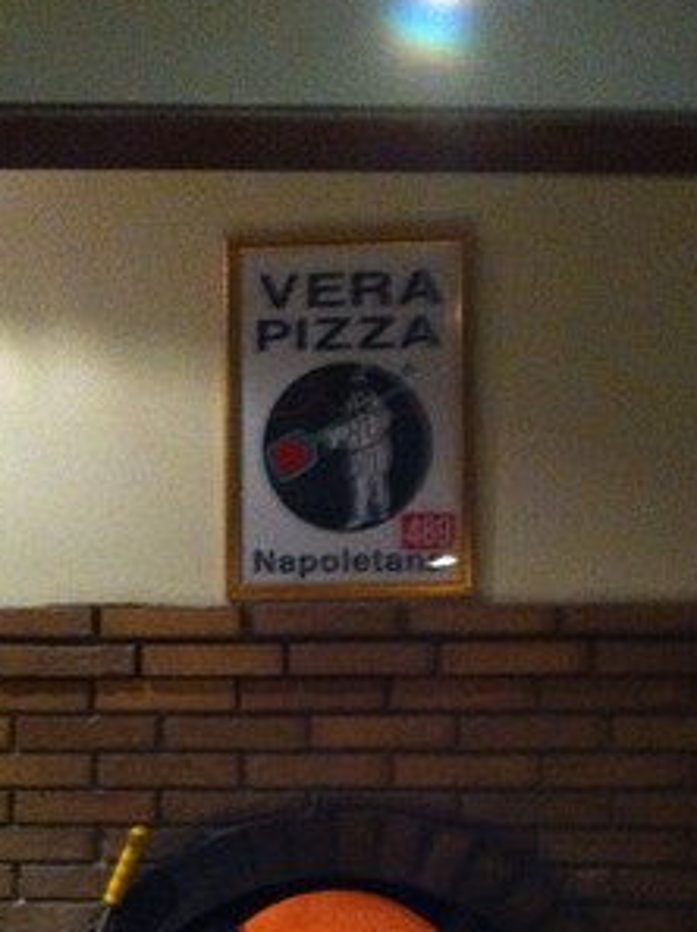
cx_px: 314
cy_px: 737
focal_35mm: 59
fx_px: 1587
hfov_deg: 24.8
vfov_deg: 31.9
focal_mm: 3.85
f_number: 2.8
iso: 1000
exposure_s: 1/15
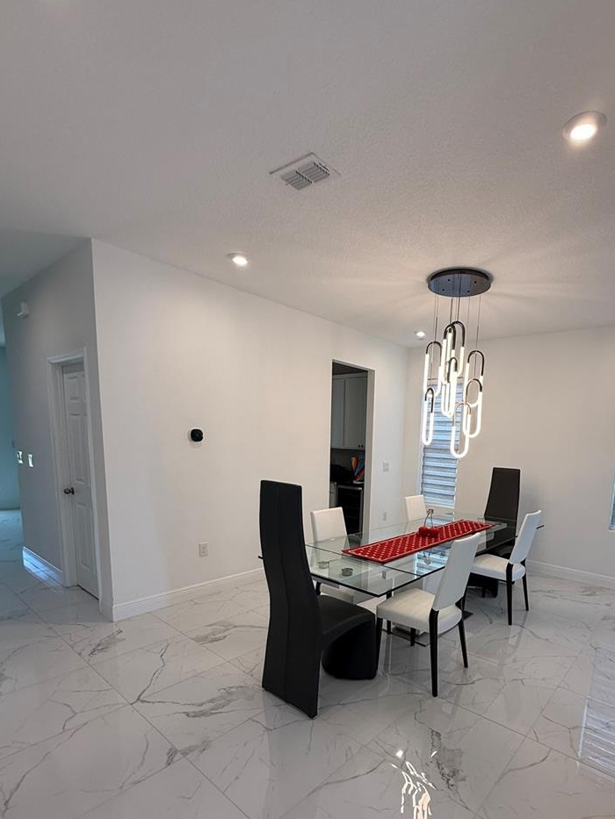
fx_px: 426
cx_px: 387
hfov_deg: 70.4
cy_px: 509
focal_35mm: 18
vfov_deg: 86.1
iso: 80
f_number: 2.2
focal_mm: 2.22
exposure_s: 1/120
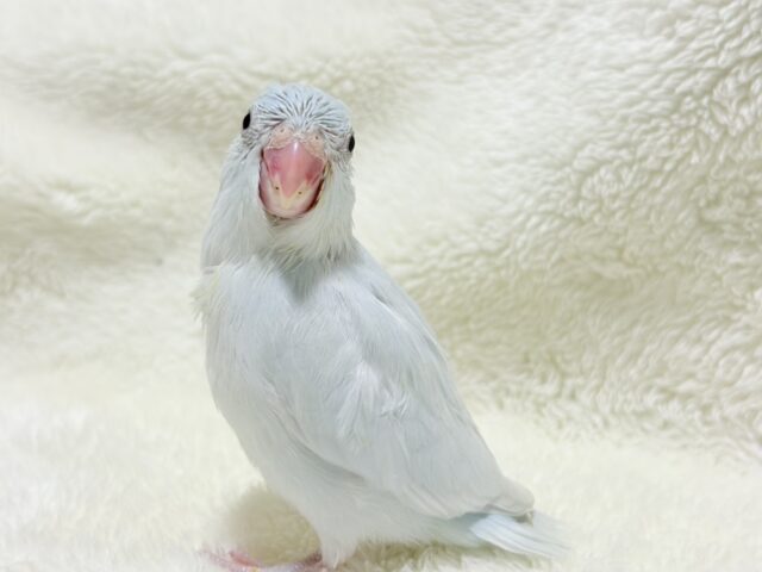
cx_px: 381
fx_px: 1145
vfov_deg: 28.0
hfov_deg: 36.8
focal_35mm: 52
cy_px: 286
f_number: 1.6
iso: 160
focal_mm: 5.96
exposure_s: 1/50
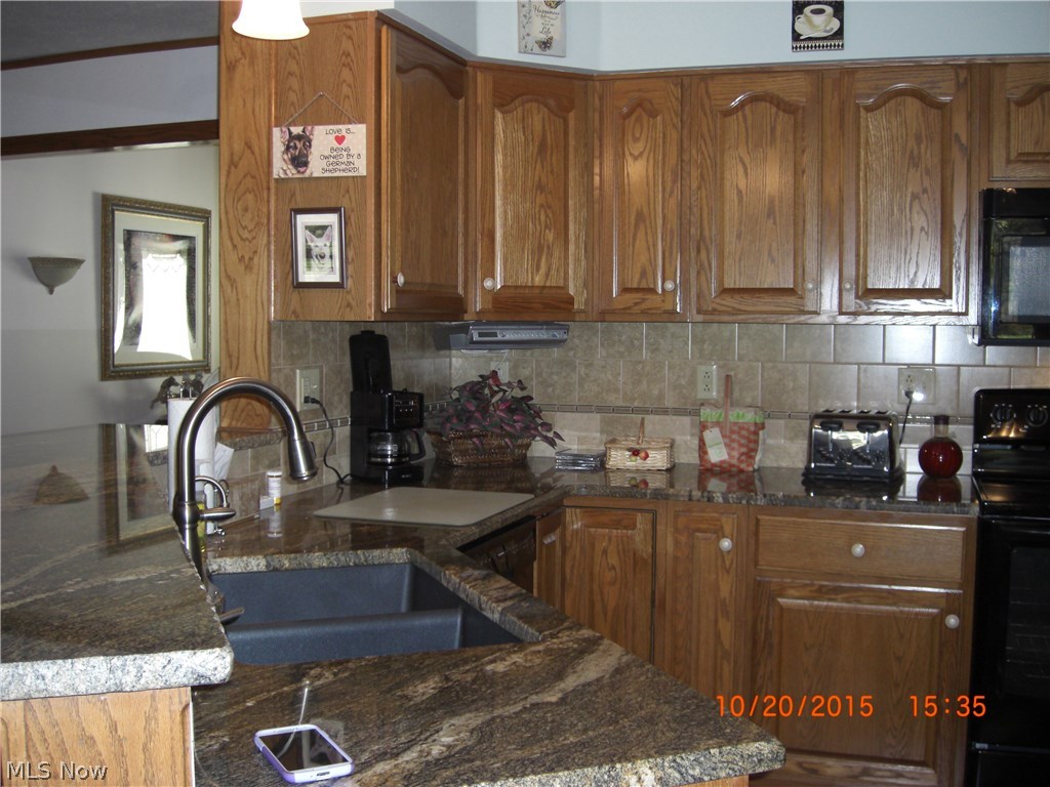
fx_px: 1153
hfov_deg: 49.0
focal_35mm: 38
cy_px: 394
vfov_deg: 37.7
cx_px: 525
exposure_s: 1/60
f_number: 2.8
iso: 200
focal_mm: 7.9
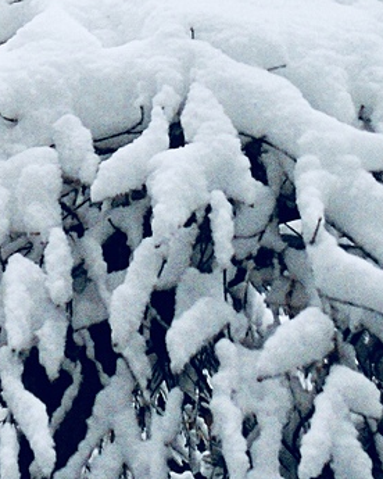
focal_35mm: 145
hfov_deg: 10.4
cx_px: -112
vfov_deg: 12.5
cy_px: -271
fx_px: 2055
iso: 50
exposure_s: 1/414
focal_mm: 3.95
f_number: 2.2
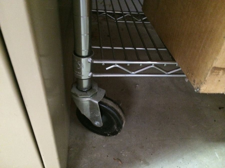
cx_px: 112
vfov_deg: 46.8
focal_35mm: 30
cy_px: 84
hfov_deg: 60.0
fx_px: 195
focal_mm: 4.12
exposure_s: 1/15
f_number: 2.2
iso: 500
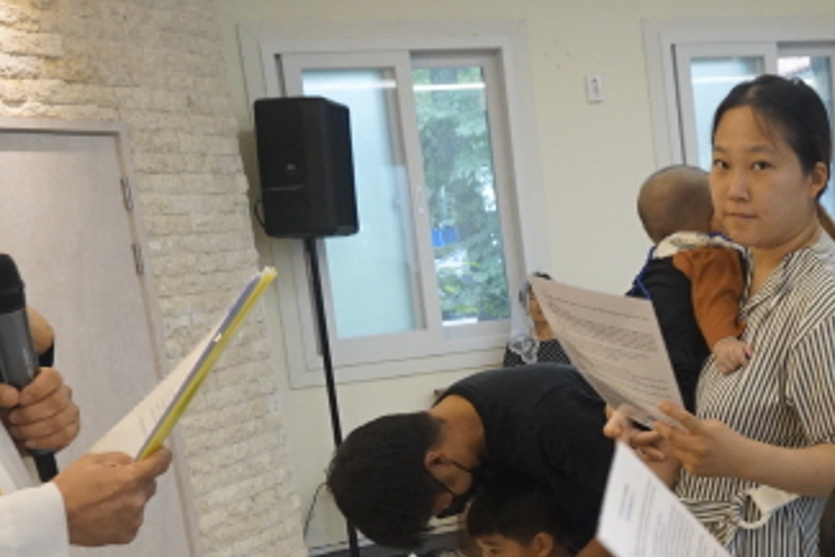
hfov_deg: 32.0
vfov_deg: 22.2
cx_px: 776
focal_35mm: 59
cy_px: 553
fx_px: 1369
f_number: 4
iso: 1250
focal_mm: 16
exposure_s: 1/160
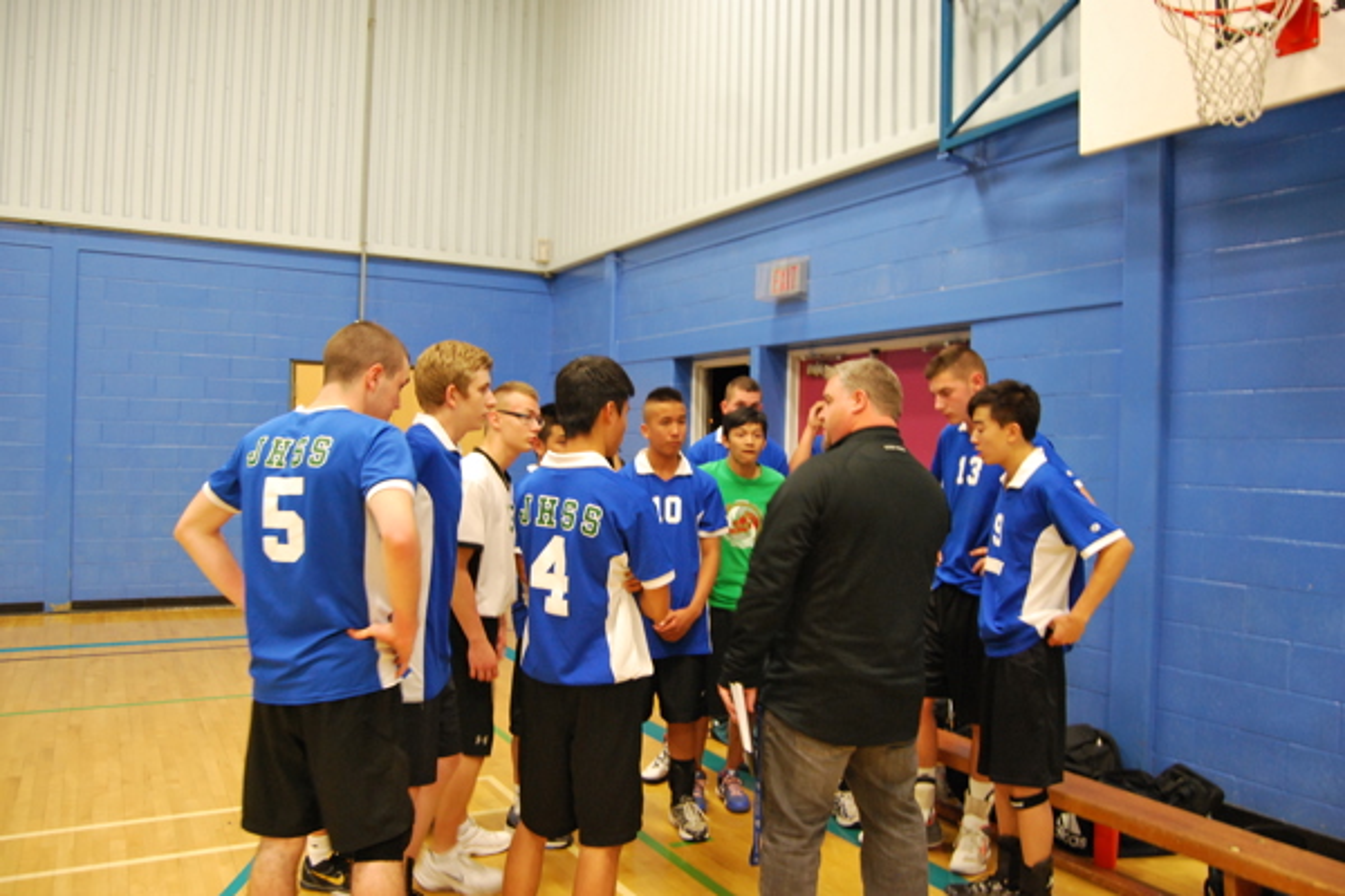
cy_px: 448
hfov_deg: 67.4
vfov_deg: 47.9
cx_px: 672
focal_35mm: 27
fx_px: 1009
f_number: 3.5
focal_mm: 18
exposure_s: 1/20
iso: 800
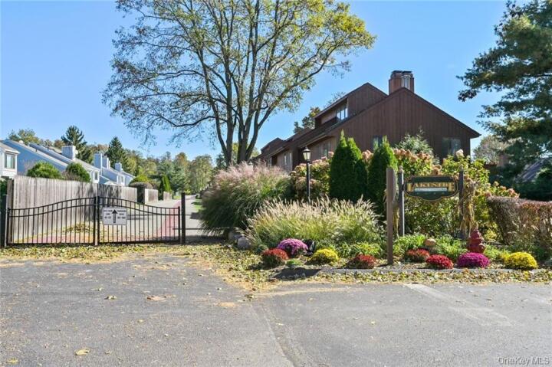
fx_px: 460
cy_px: 184
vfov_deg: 43.5
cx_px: 276
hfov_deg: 62.0
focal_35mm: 30
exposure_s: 1/1600
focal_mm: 30
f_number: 8
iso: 400
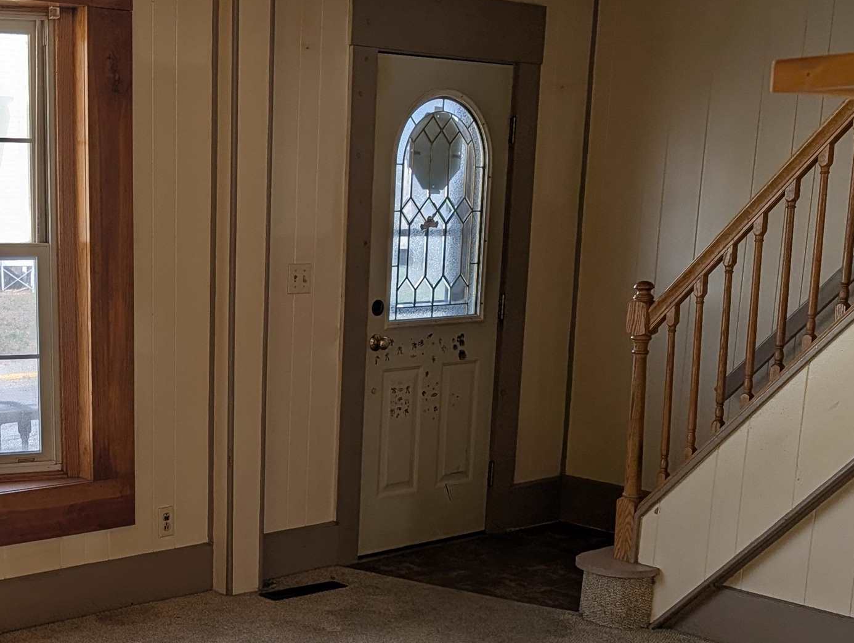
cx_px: 184
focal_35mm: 53
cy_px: 529
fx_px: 1309
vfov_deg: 27.0
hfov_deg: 35.1
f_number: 1.68
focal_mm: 6.9
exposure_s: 1/199
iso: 19
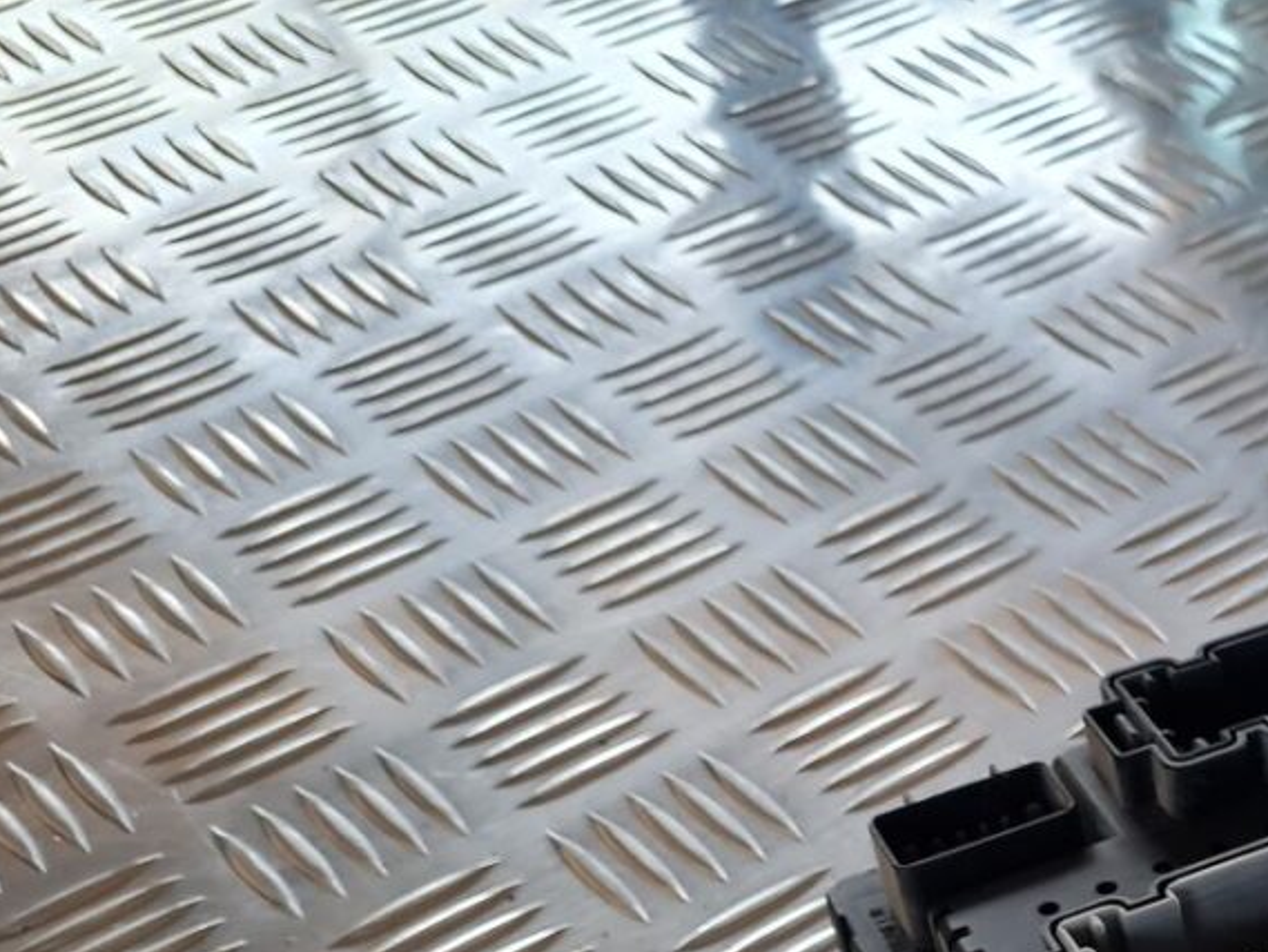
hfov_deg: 26.8
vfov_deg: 21.4
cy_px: 1130
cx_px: 1518
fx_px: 2345
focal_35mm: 64
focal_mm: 5.4
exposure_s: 1/100
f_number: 1.8
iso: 125
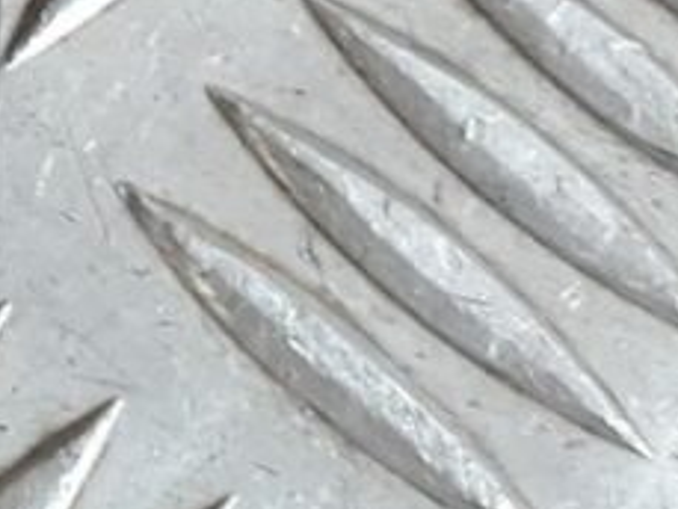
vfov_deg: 8.9
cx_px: -545
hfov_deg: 11.2
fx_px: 3233
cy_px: -142
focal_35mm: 165
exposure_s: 1/33
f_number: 1.9
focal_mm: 3.6
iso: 64
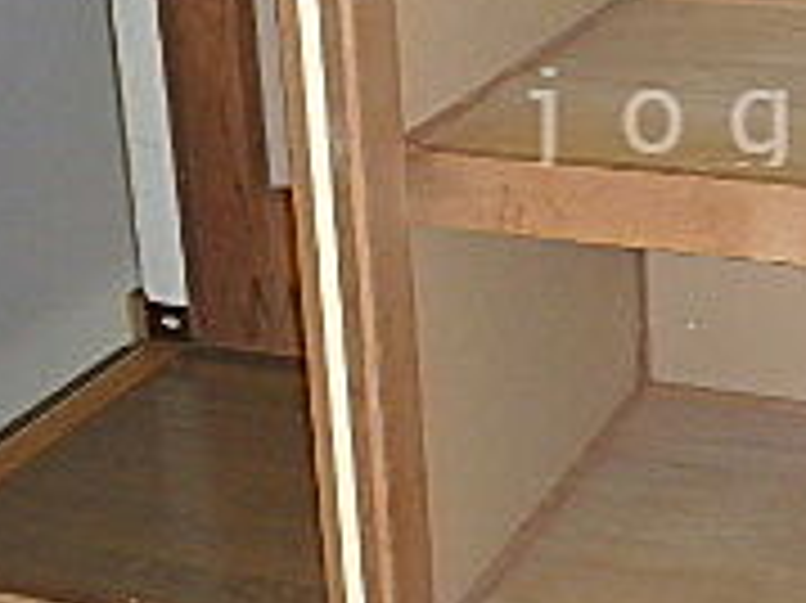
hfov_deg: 24.7
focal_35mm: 75
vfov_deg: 19.4
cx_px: 829
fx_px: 1745
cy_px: 112
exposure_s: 1/30
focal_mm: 3.7
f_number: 3.5
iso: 400
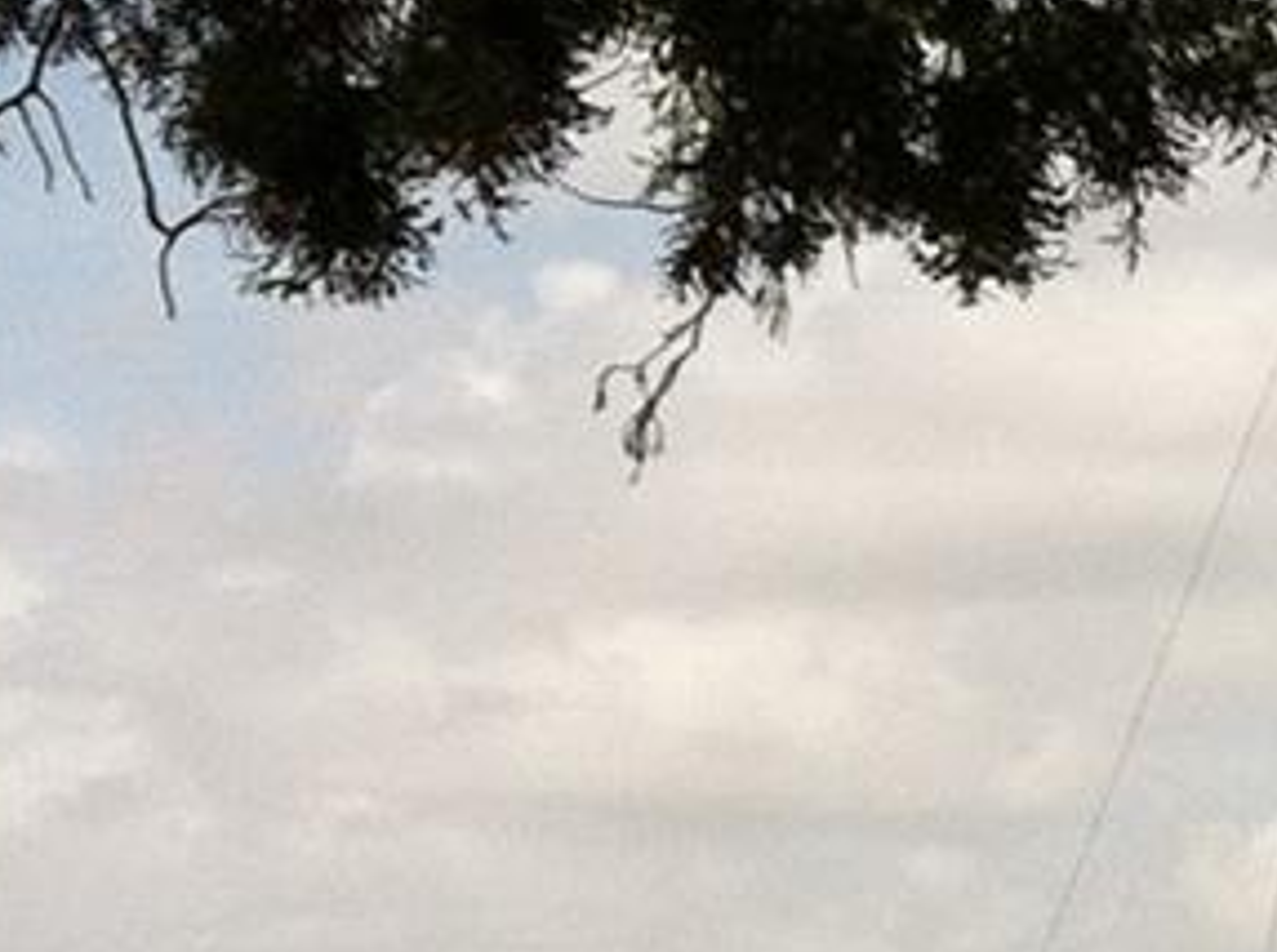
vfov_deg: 7.6
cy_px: 988
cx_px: 2073
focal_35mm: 195
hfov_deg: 9.8
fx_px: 7179
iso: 80
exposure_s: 1/2143
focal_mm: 3.85
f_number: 2.8
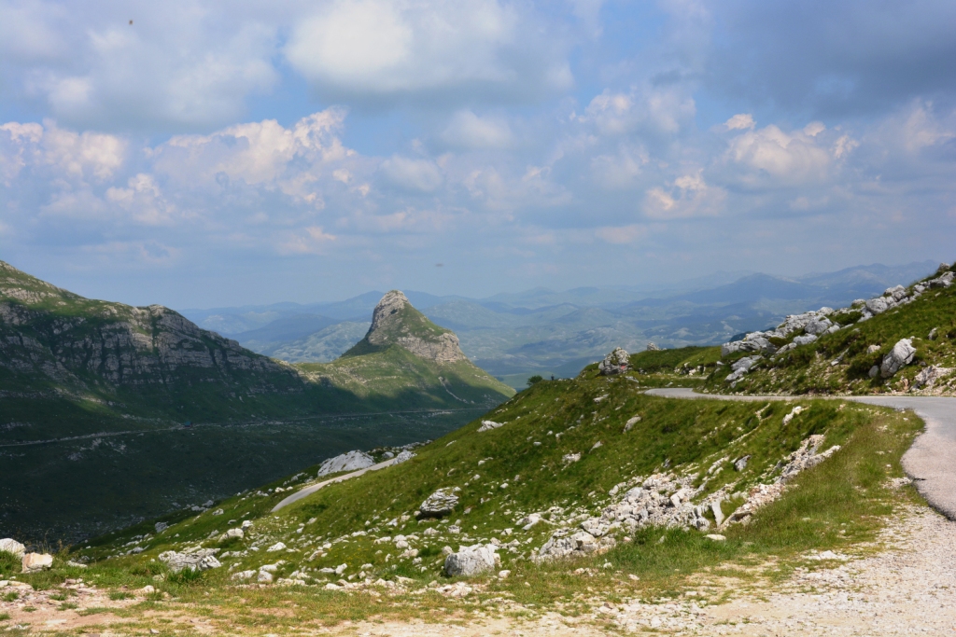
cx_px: 478
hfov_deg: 37.8
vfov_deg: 25.8
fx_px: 1394
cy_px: 318
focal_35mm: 52
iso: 250
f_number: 9
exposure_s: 1/500
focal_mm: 35
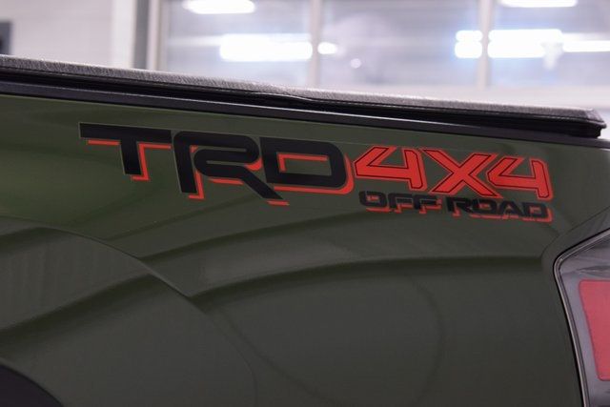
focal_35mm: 78
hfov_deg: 26.0
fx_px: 1322
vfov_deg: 17.5
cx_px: 305
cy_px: 204
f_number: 5.6
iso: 1600
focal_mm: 52
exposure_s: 1/60
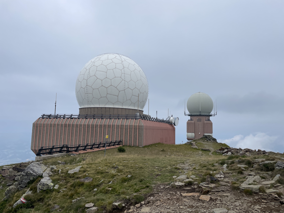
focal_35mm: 26
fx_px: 213
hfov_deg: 67.3
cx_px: 142
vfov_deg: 53.1
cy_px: 106
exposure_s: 1/5814
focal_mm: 4.2
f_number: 1.6
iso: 32
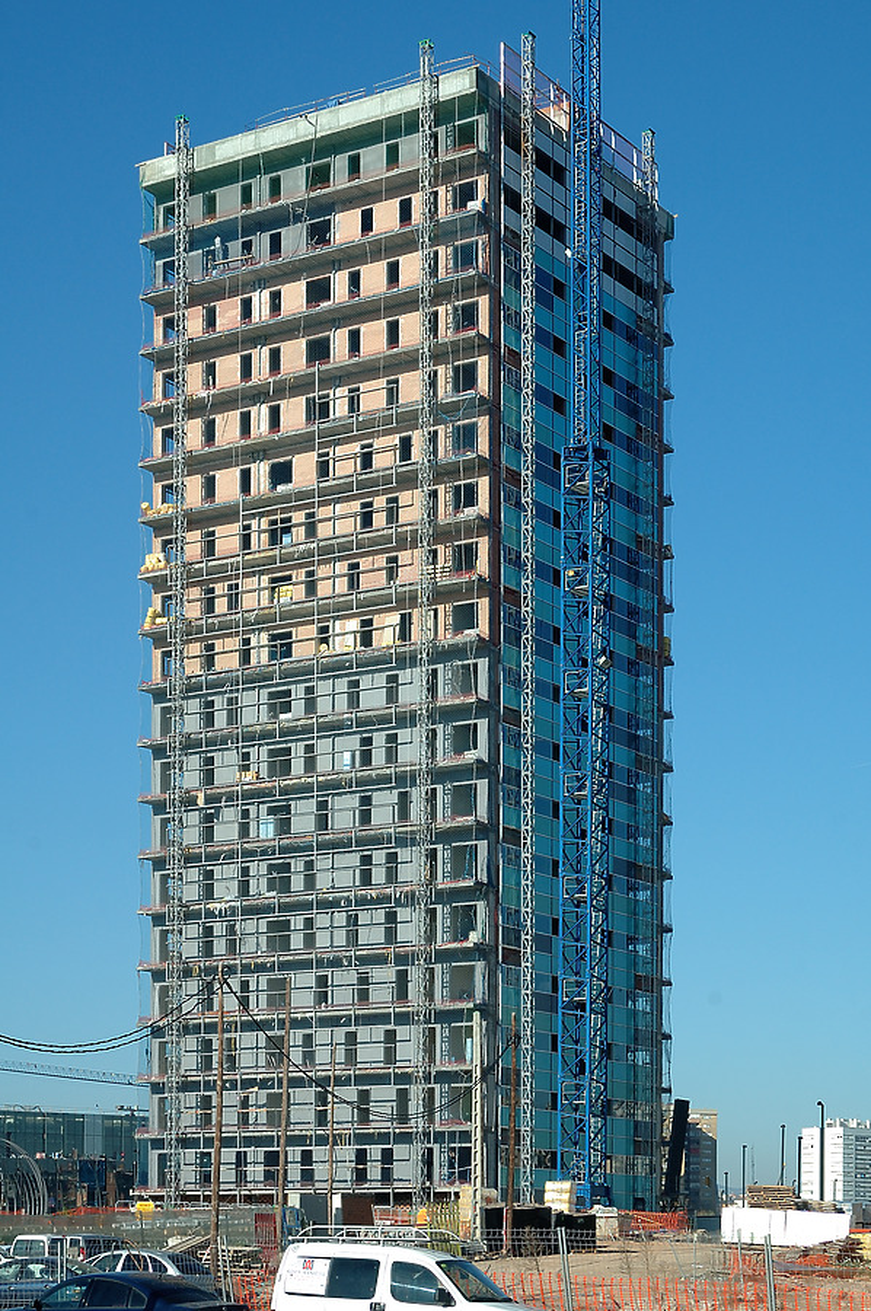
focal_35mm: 68
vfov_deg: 29.9
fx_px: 2455
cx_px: 436
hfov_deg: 20.1
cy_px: 656
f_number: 9
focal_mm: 45
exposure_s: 1/400
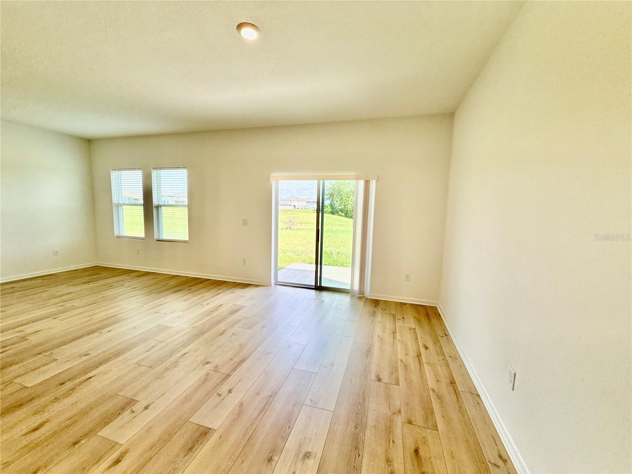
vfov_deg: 85.7
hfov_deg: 102.1
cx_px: 316
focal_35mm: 14
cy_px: 237
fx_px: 256
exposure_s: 1/266
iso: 64
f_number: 2.2
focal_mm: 2.22
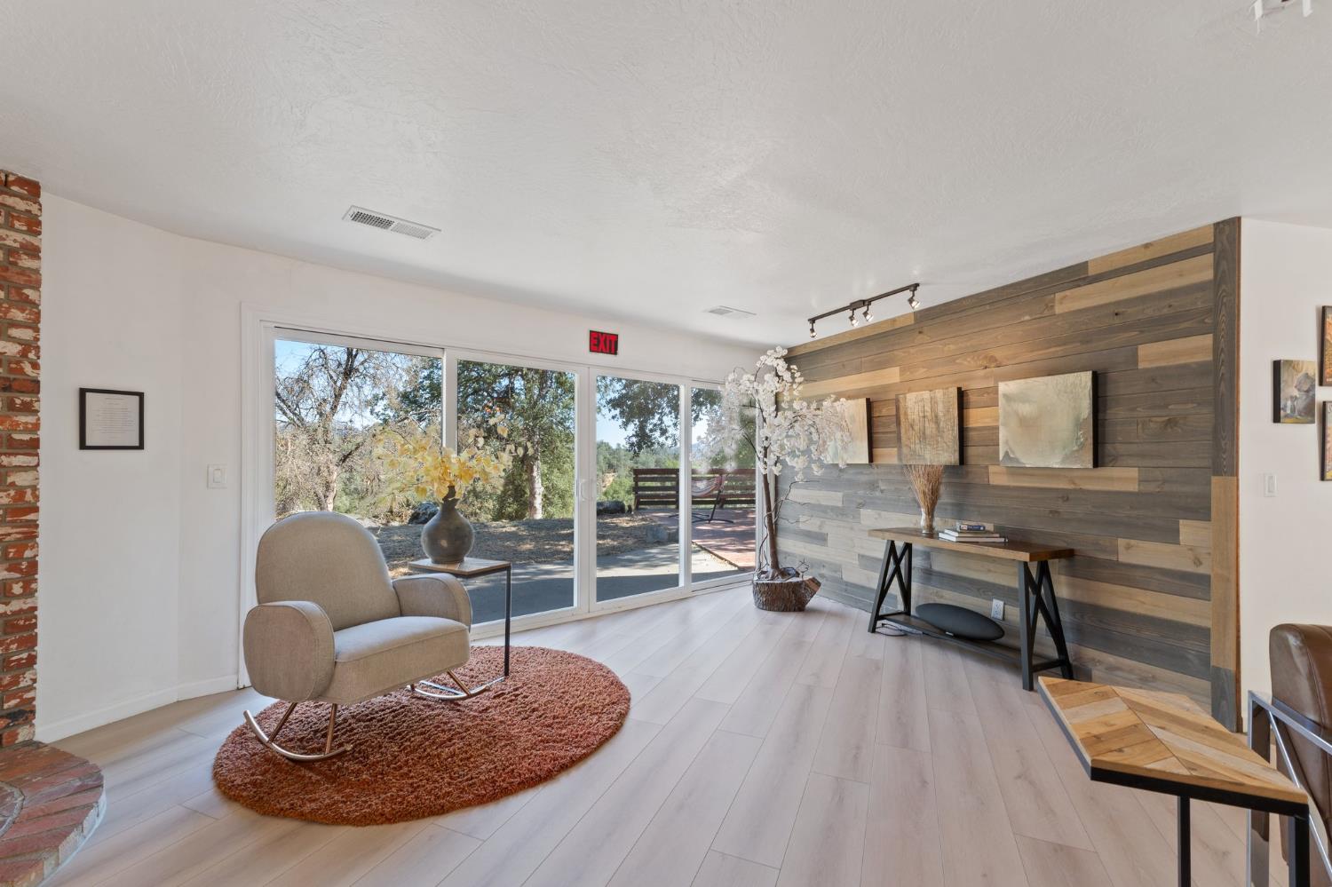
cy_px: 444
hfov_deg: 100.4
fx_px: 555
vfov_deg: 77.3
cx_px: 666
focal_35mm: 15
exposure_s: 1/2
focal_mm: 10
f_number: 8
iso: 100
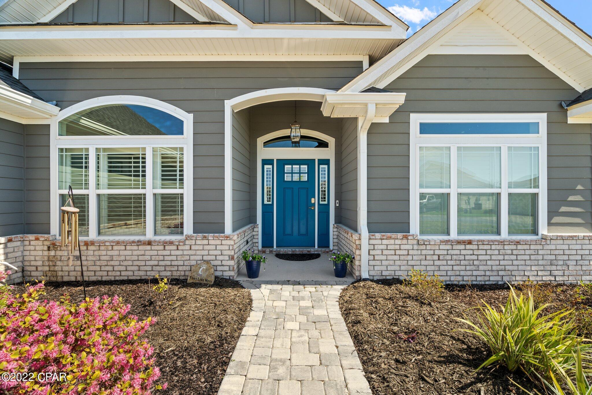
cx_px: 296
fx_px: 263
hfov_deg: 96.7
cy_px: 198
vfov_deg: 73.7
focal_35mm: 16
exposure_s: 1/50
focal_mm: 16
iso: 400
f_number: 9
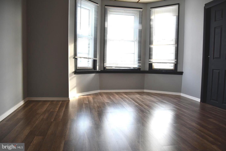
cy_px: 76
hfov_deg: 67.4
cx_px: 113
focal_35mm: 27
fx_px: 169
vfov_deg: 47.9
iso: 800
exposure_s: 1/200
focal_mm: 18
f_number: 3.5
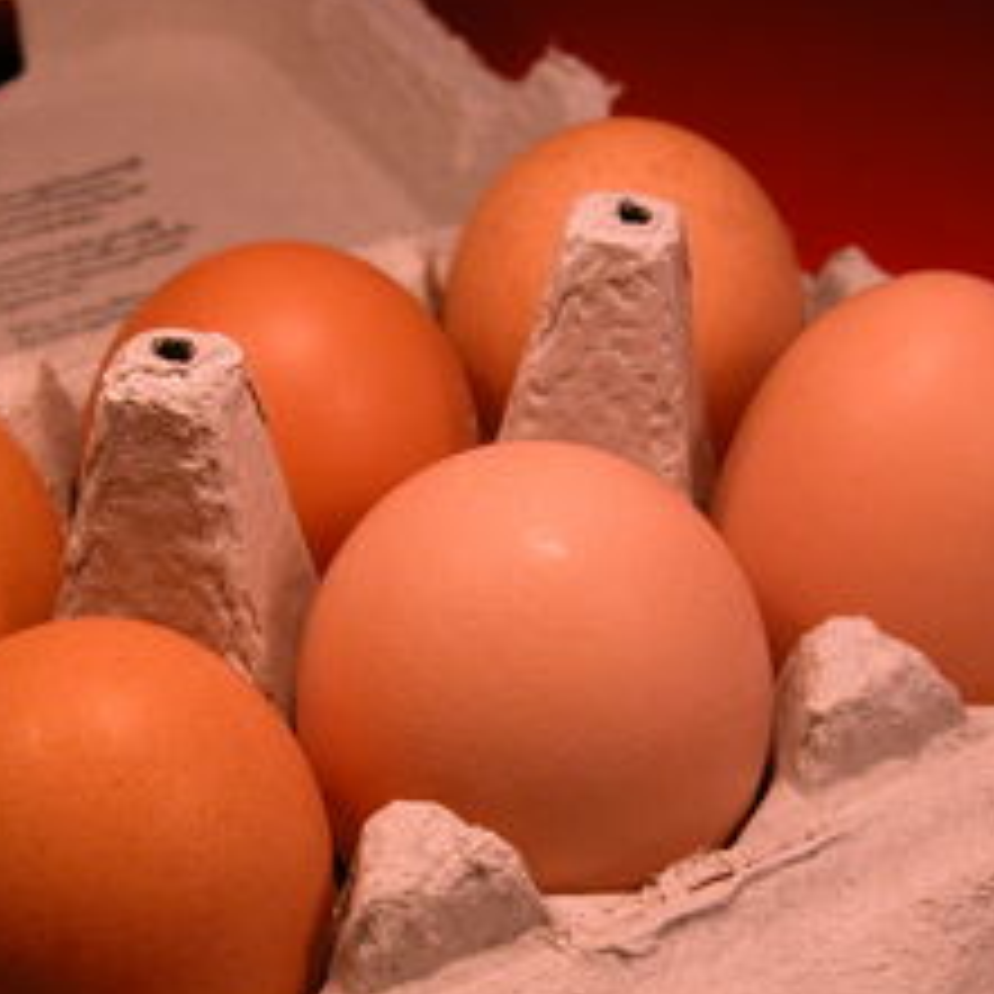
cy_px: 648
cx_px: 405
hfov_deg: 21.6
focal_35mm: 80
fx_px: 2599
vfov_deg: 21.6
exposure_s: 1/112
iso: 100
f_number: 4.3
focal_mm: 12.7
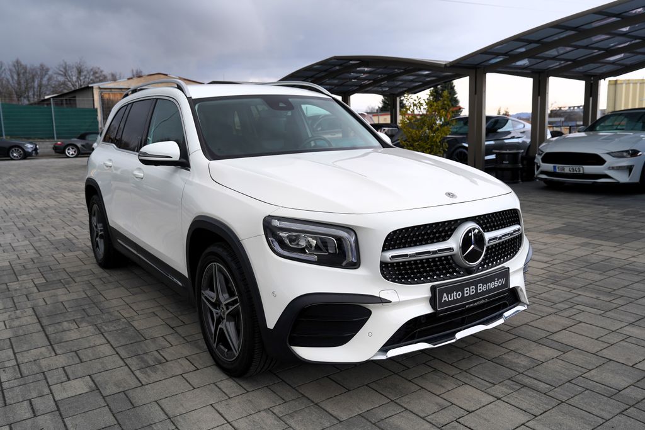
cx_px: 322
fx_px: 538
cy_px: 215
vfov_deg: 43.6
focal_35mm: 30
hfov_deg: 61.9
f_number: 4.5
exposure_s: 1/80
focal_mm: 30
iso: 100
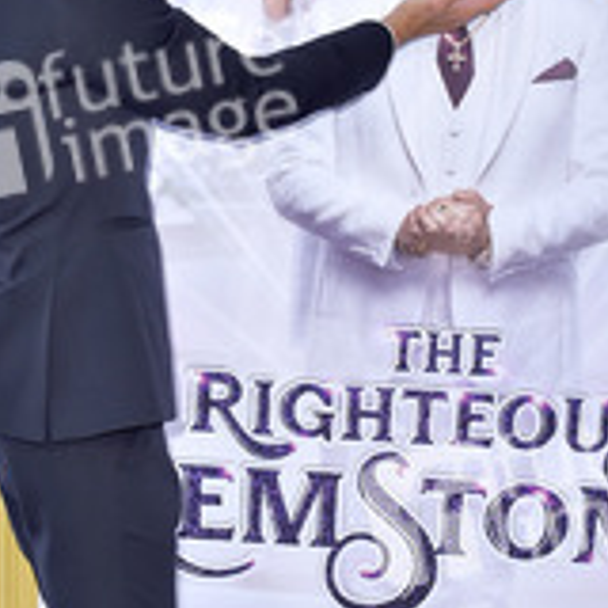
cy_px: 308
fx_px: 1351
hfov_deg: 25.3
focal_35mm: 68
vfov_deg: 25.4
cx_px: 215
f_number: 7.1
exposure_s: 1/250
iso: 320
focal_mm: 32
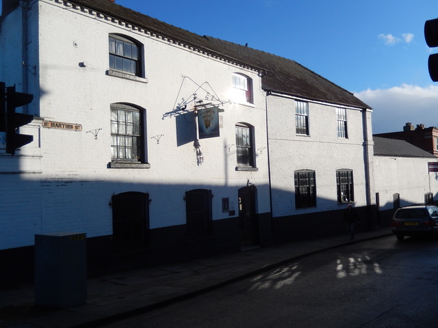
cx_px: 219
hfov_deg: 56.8
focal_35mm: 32
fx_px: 405
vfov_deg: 44.2
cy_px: 164
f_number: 3.8
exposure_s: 1/1500
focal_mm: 5.7
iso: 125
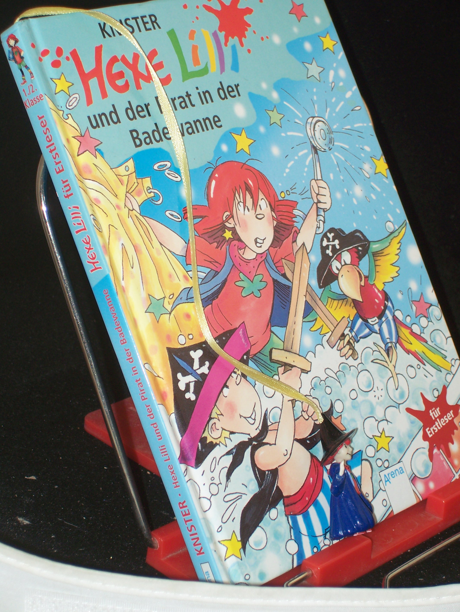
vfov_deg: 19.2
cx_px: 230
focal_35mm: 102
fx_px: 1805
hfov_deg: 14.5
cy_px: 306
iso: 80
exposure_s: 1/100
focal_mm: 16.8
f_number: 4.6
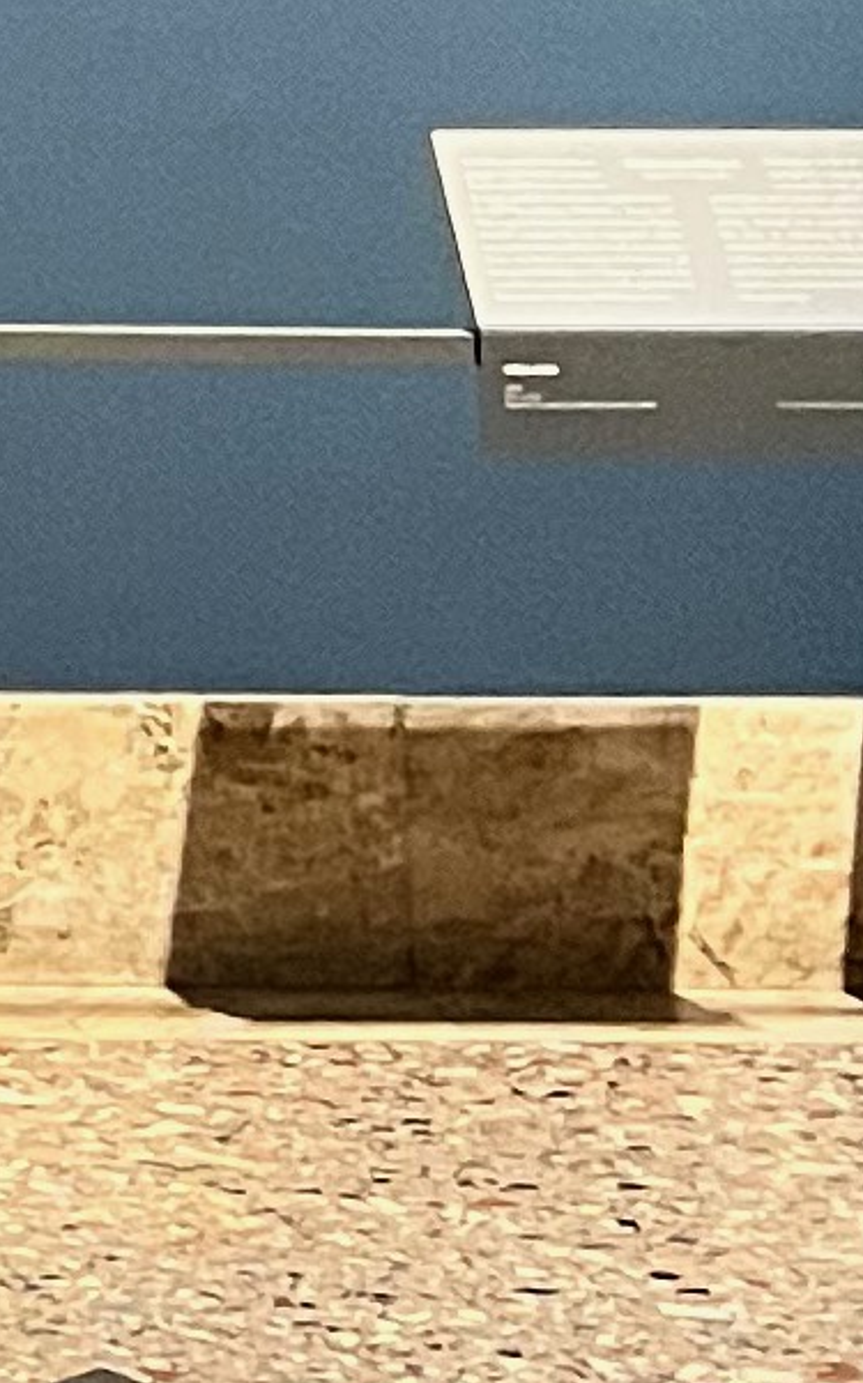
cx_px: -1832
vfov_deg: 10.3
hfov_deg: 6.4
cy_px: -1586
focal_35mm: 185
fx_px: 6970
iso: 500
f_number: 1.5
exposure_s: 1/43
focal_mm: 5.7
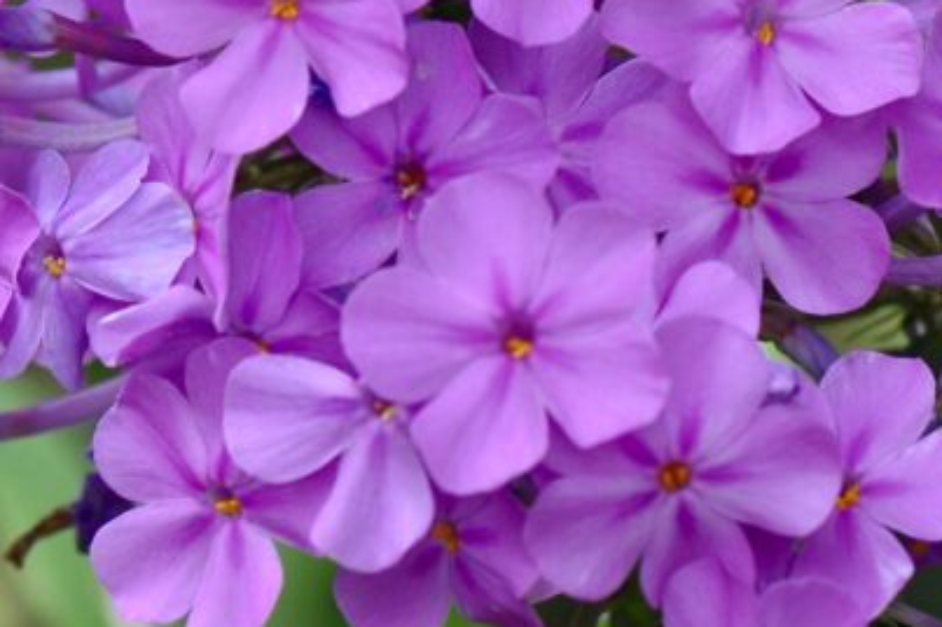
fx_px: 12248
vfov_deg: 2.9
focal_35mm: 468
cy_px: 104
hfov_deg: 4.4
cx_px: 767
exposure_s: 1/160
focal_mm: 105
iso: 400
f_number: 4.5
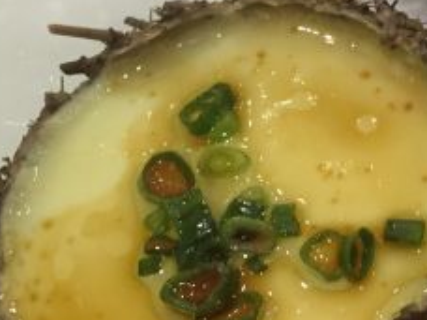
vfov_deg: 16.5
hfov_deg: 20.3
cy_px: 81
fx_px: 1098
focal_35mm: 89
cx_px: 537
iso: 160
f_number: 2.2
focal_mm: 4.15
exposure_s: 1/33
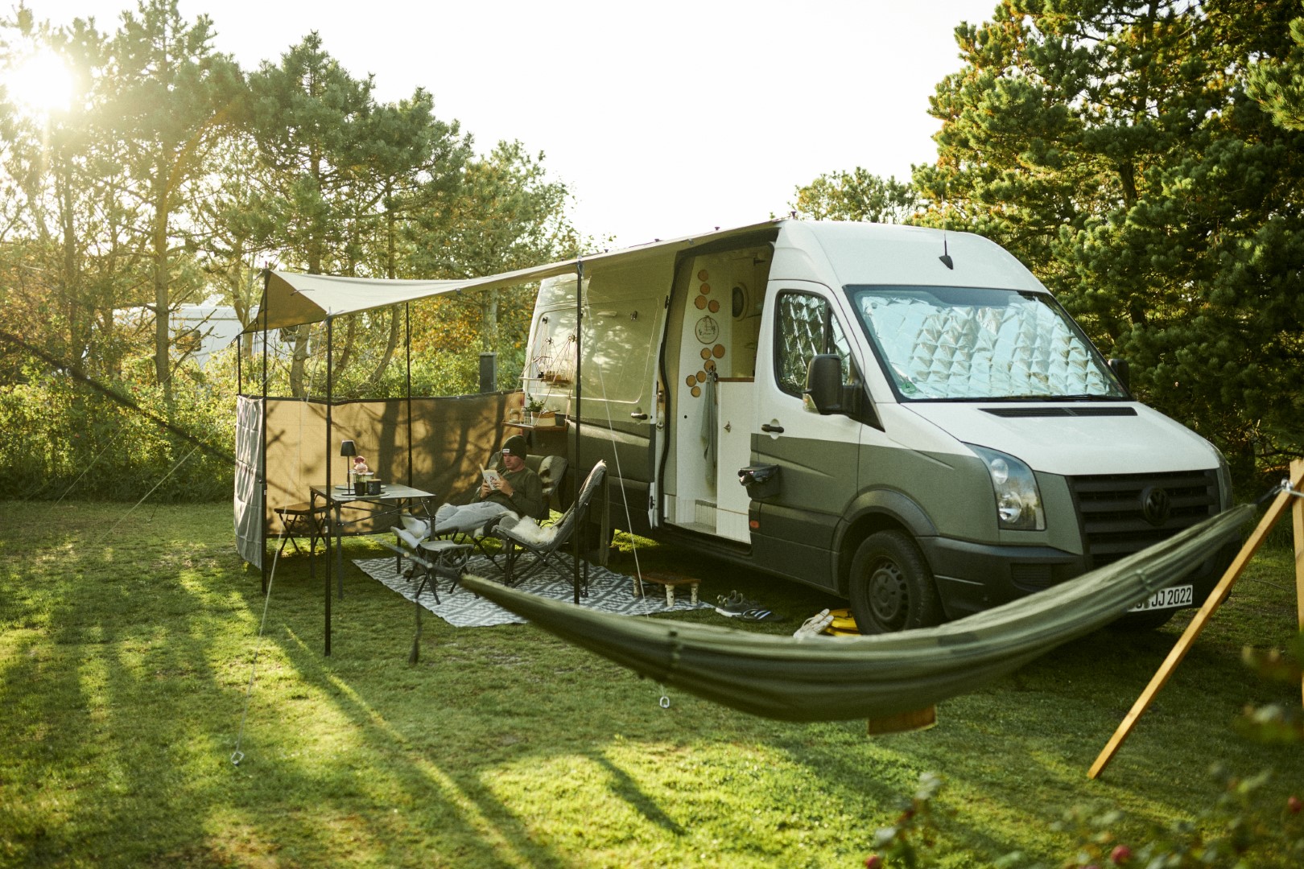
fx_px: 1268
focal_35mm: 35
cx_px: 652
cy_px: 434
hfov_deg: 54.4
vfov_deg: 37.9
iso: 100
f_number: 2
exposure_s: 1/800
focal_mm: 35
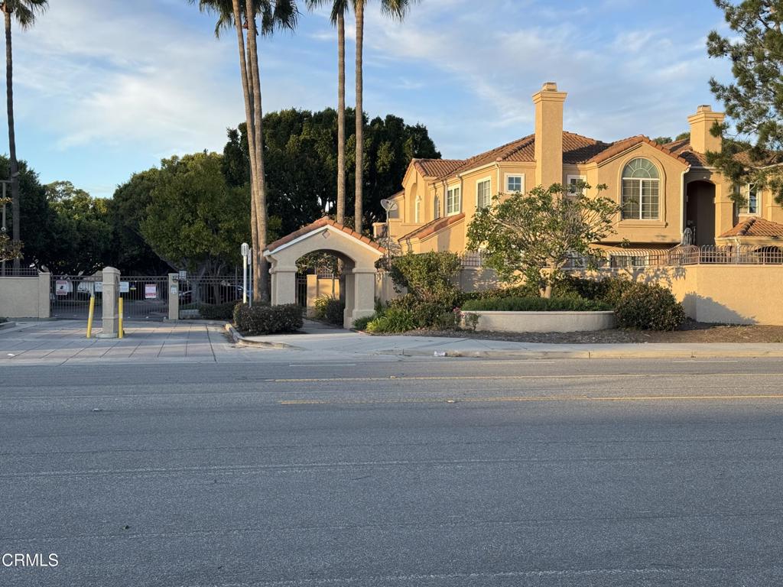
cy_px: 294
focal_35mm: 48
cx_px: 392
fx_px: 1086
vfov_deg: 30.3
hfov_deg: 39.7
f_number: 1.78
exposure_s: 1/1027
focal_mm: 6.76
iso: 64
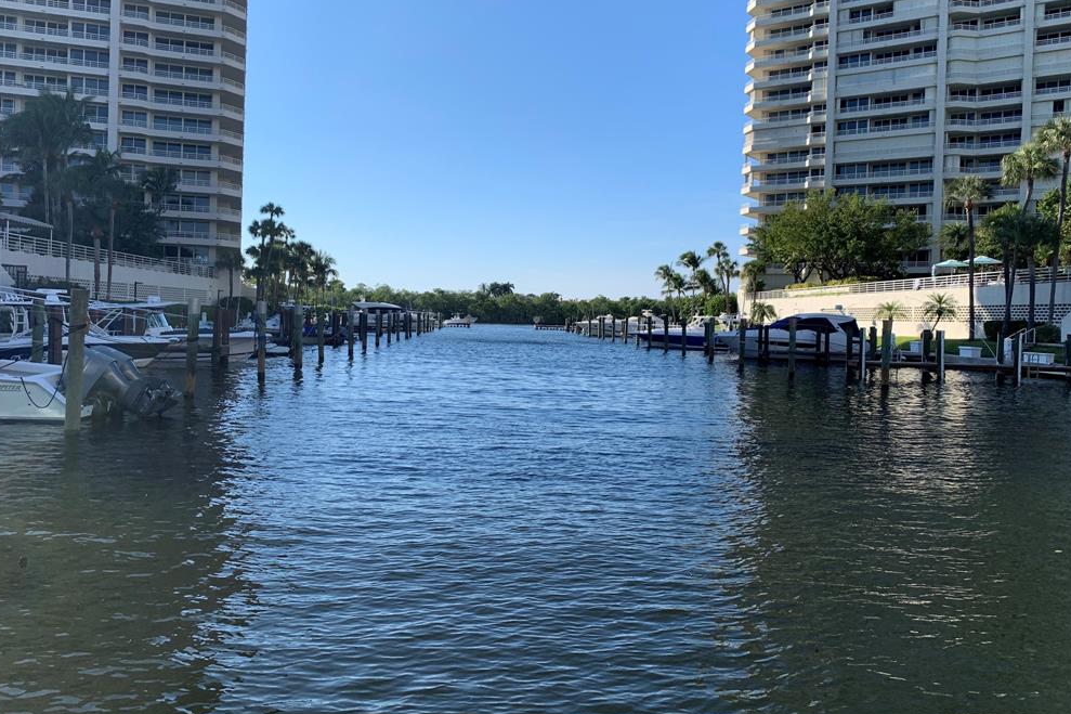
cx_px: 528
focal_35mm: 28
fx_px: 833
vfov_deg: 46.3
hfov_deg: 65.5
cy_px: 327
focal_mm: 4.25
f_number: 1.8
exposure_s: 1/2160
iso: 25
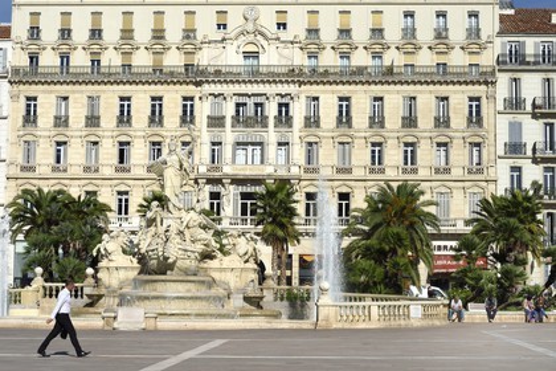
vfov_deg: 19.5
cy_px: 186
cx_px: 278
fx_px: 1081
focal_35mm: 70
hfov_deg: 28.8
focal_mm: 70
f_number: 14
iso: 200
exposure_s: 1/250
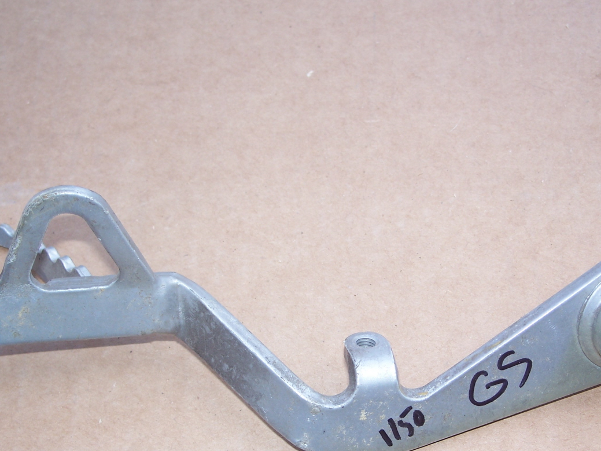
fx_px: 990
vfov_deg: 25.4
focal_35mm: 57
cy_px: 326
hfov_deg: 33.7
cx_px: 349
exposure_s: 1/100
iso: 64
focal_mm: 7.8
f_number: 2.8
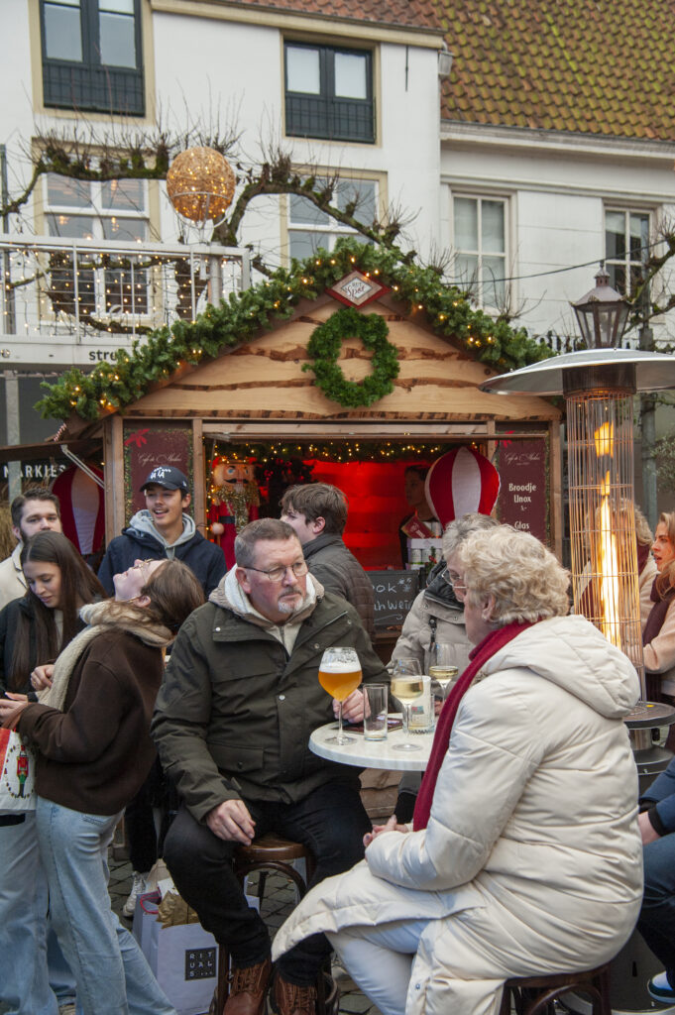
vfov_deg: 50.7
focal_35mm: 38
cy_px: 508
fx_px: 1070
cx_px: 338
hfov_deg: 35.0
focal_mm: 38
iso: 640
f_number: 5.6
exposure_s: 1/80
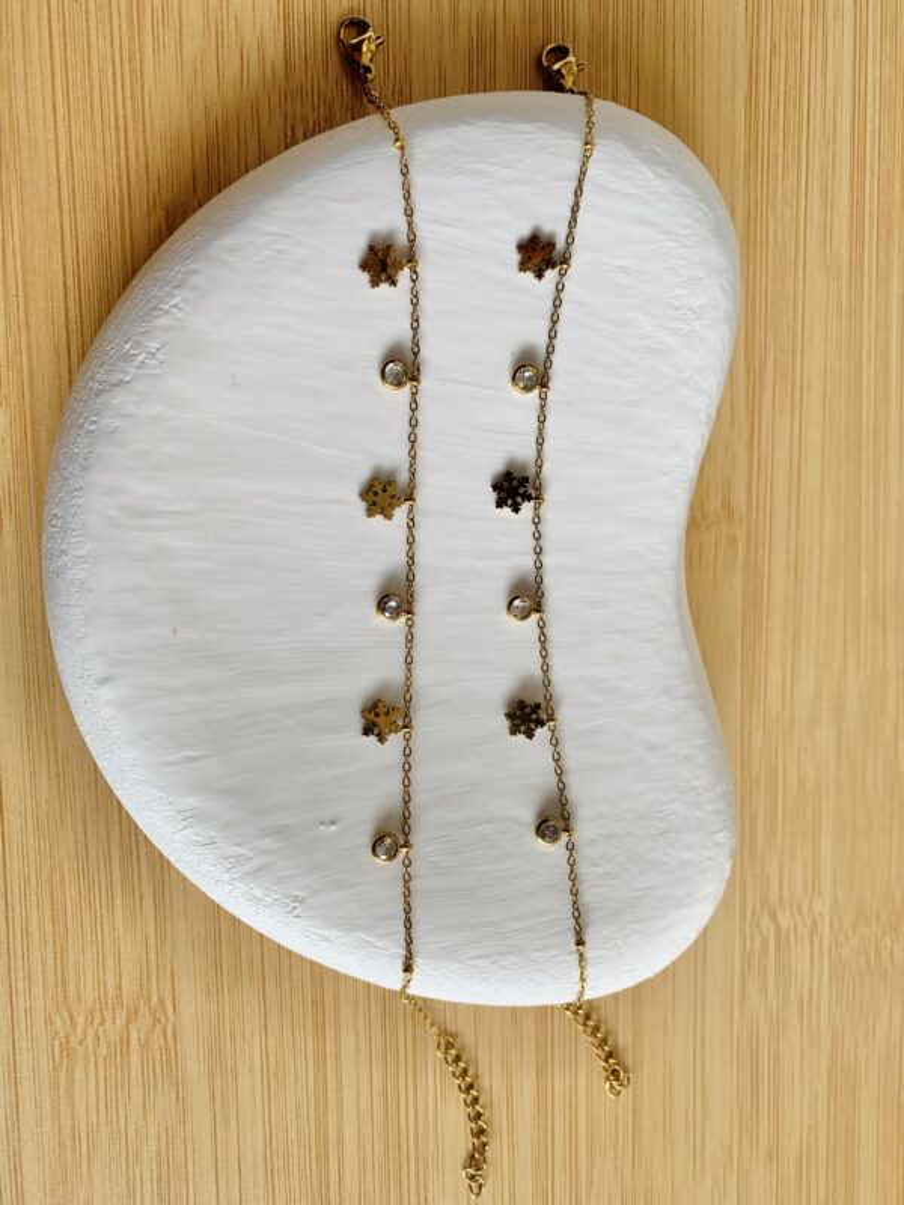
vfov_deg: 67.3
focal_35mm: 26
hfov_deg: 53.1
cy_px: 602
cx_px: 452
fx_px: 905
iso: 25
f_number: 1.8
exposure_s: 1/124
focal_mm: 4.25
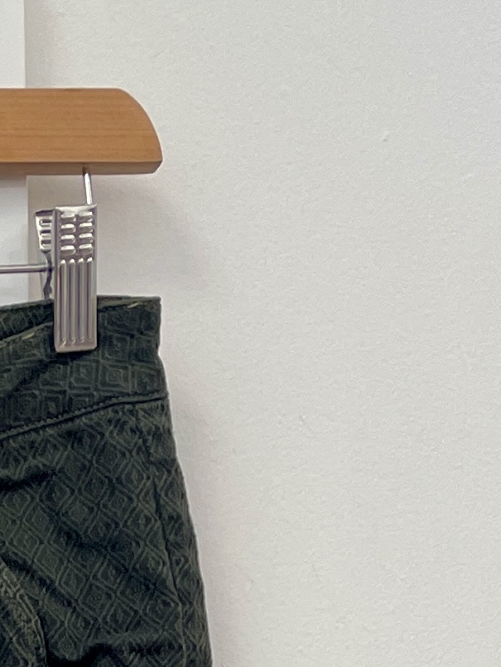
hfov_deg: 11.2
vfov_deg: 12.8
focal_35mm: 130
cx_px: -135
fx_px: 2507
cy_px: 1437
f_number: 1.6
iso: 80
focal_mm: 4.2
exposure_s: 1/100
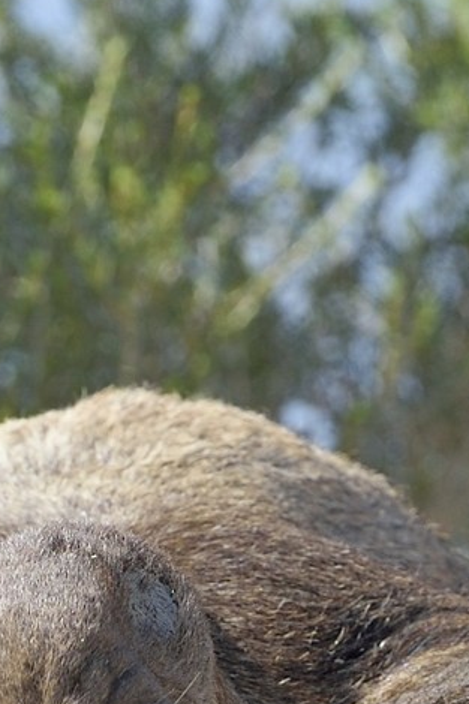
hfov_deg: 1.3
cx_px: 288
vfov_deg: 2.0
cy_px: 1633
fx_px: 19985
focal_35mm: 1022
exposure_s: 1/400
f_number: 7.1
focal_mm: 200
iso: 200
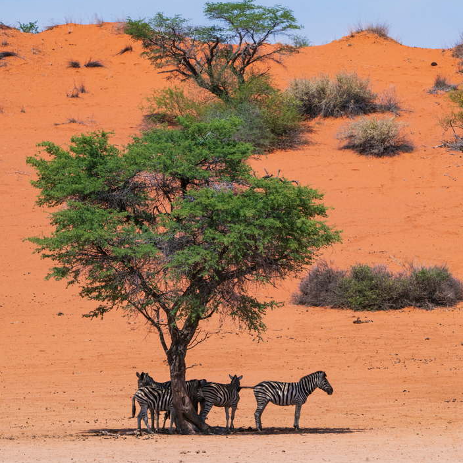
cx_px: 312
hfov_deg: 4.5
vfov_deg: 4.5
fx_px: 5841
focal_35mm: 386
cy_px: 221
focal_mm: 280
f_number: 20
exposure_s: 1/640
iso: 1250
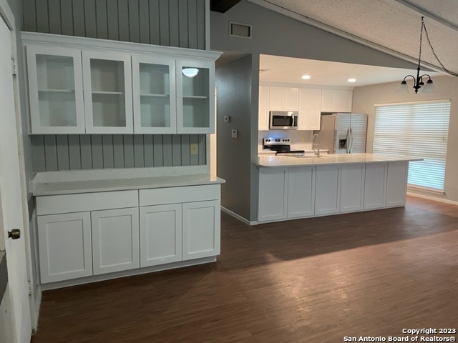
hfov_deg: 67.3
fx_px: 344
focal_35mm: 26
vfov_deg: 53.1
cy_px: 172
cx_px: 229
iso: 400
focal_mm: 4.2
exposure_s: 1/60
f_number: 1.6
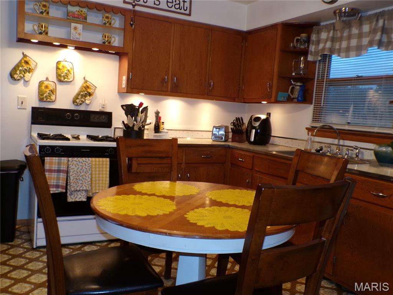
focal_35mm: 32
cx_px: 196
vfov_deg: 44.2
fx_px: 363
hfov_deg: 56.8
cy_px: 148
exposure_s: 1/20
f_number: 3.2
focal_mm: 5.8
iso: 200
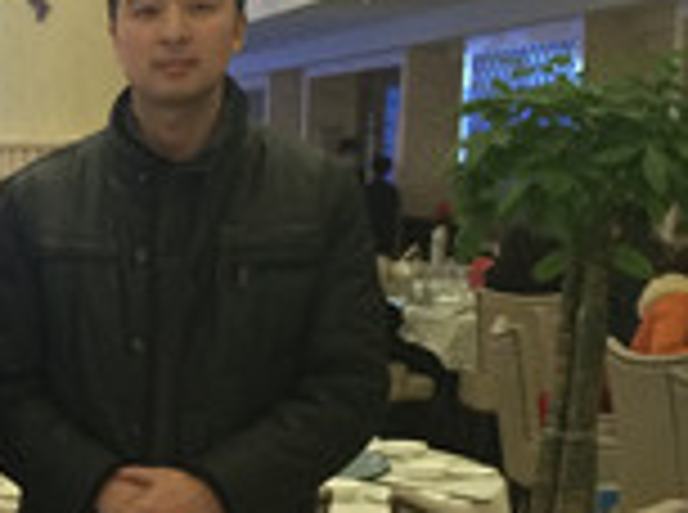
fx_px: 1884
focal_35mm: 95
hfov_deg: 19.1
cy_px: 380
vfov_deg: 15.4
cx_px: -211
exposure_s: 1/30
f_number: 2.2
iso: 125
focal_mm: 4.15
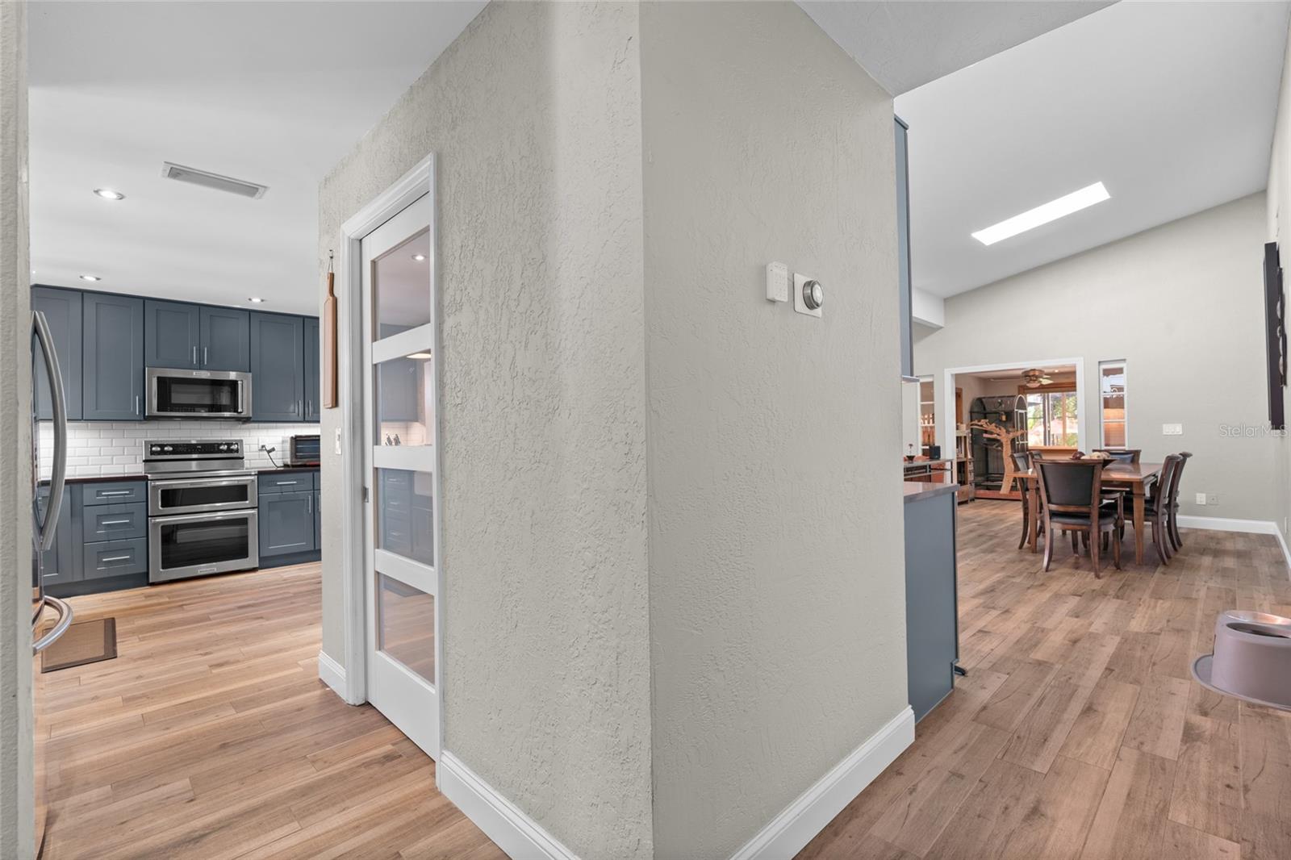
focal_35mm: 16
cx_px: 646
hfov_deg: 96.7
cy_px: 430
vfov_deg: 73.7
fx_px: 574
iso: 250
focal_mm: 16
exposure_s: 3.2
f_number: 9
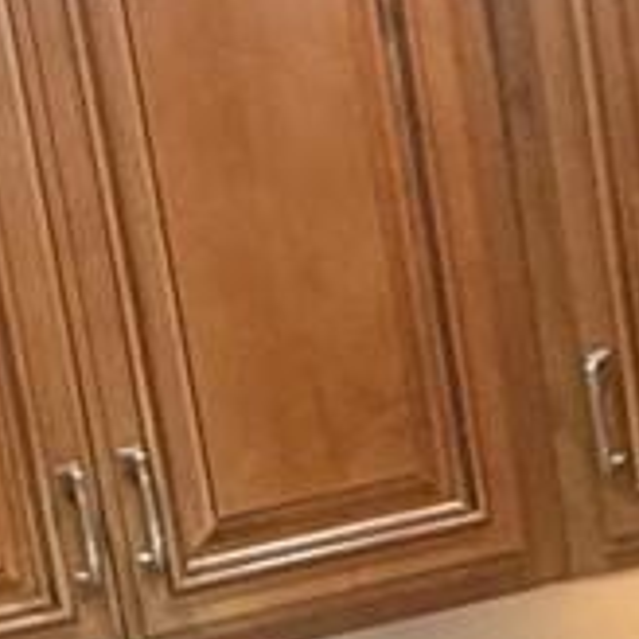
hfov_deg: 14.0
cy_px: 1290
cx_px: -125
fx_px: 2527
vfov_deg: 12.6
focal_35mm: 121
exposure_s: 1/120
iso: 250
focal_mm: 2.22
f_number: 2.2
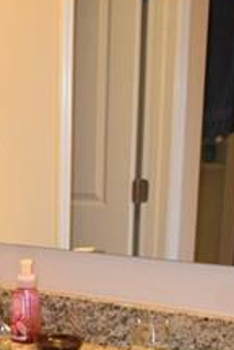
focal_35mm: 96
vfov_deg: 19.7
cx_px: -86
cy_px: 446
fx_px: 936
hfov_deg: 13.6
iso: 1800
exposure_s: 1/60
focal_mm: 18
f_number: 3.5
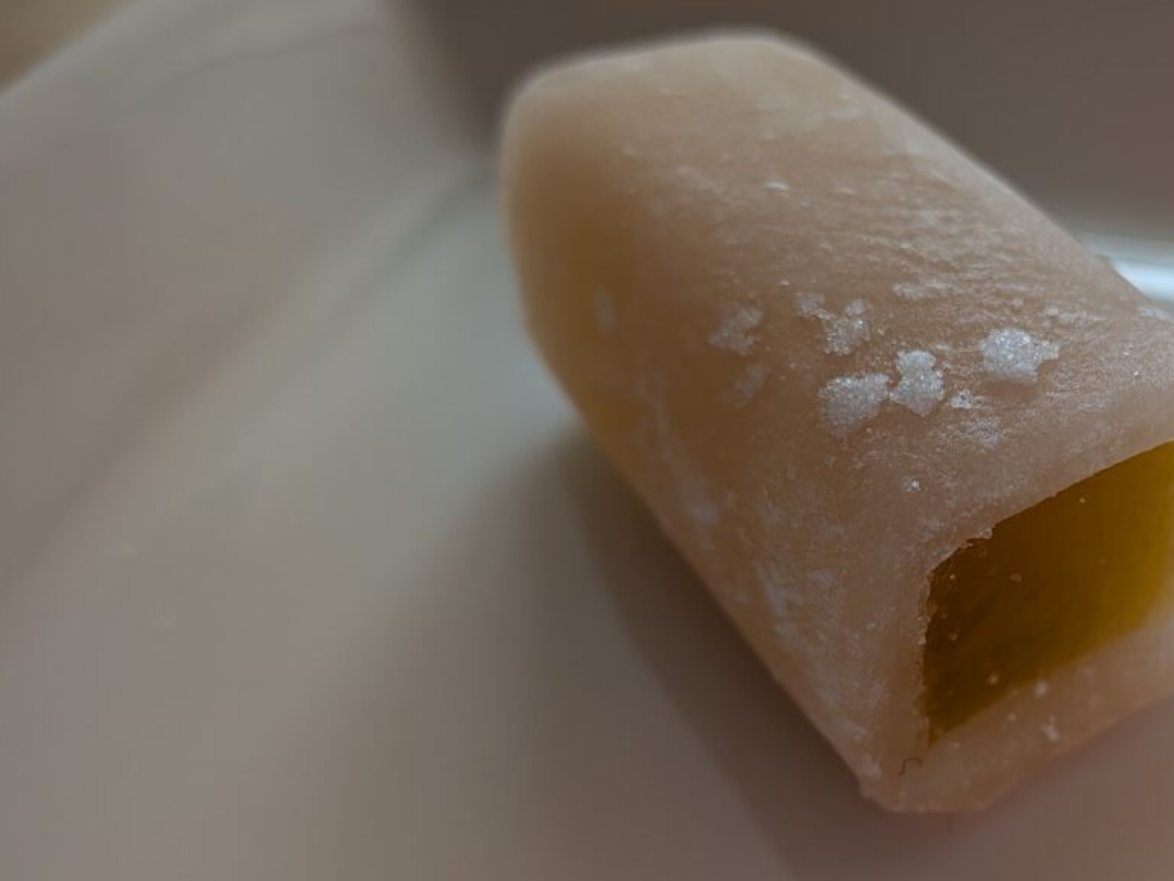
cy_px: 564
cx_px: 899
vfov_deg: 35.7
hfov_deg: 45.0
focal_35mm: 40
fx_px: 1357
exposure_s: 1/120
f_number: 1.7
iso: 26
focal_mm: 4.53
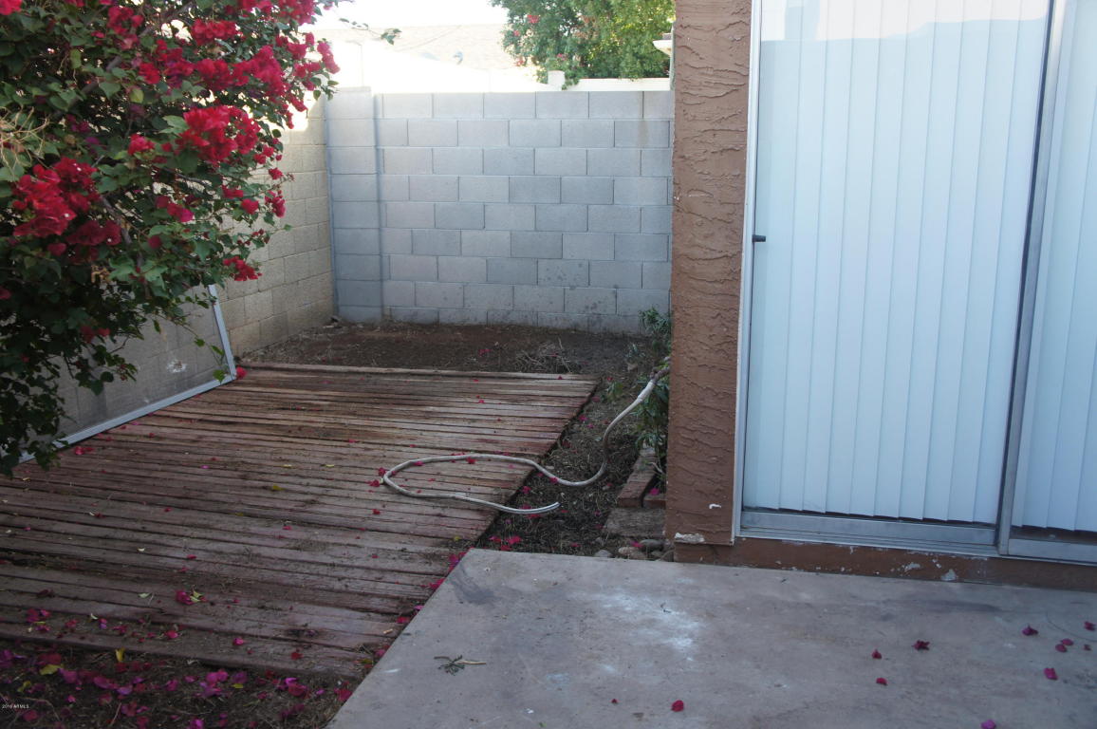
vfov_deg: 39.9
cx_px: 548
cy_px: 364
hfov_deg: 57.3
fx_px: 1004
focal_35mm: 33
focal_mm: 22
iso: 250
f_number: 4
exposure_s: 1/160
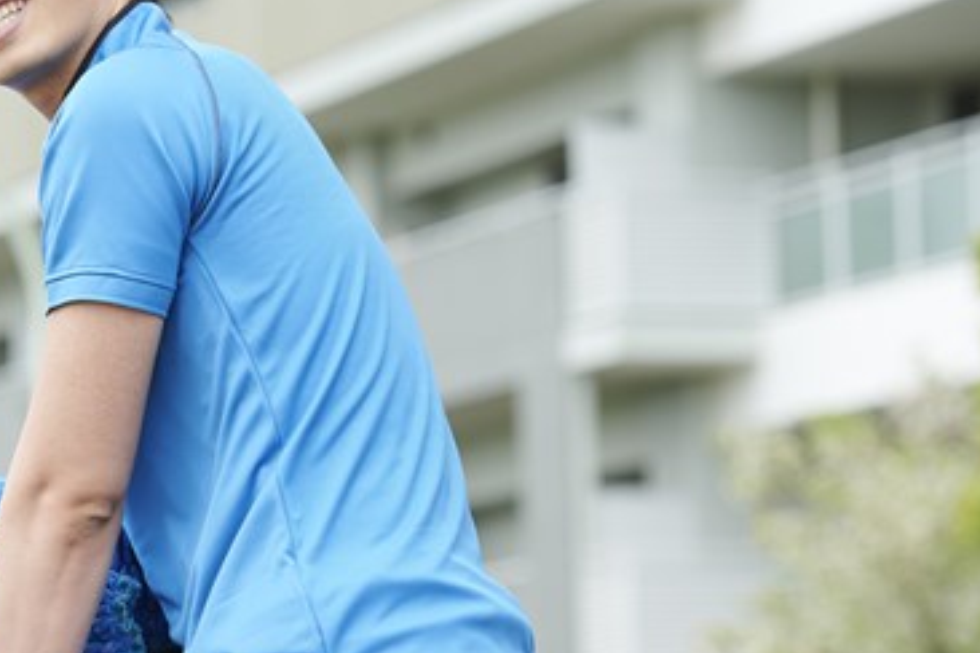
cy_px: 372
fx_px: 6206
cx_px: 70
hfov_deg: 9.0
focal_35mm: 228
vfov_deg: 6.0
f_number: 4.5
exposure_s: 1/250
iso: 100
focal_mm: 116
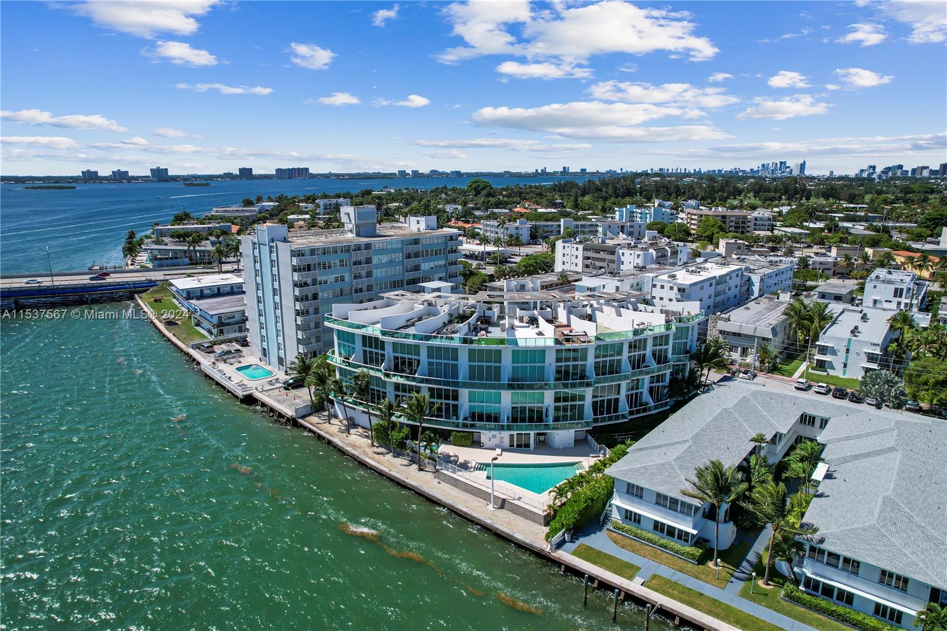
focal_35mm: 22
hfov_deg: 78.6
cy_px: 316
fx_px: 579
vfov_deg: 57.2
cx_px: 474
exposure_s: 1/3200
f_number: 2.8
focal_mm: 8.38
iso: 120
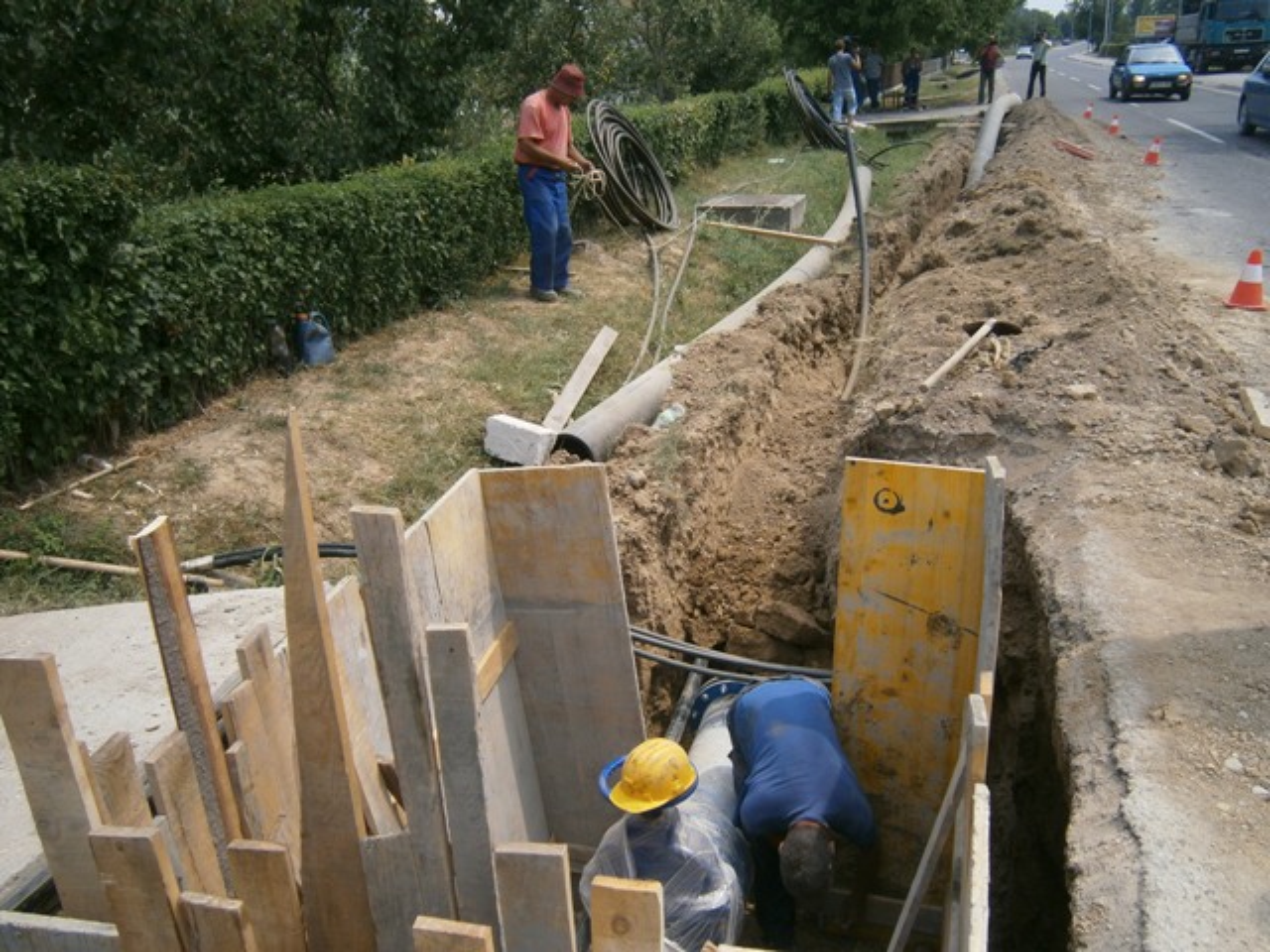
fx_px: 1137
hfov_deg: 58.4
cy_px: 476
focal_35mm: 31
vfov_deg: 45.4
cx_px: 635
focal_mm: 5.5
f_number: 2.9
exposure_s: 1/1000
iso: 80
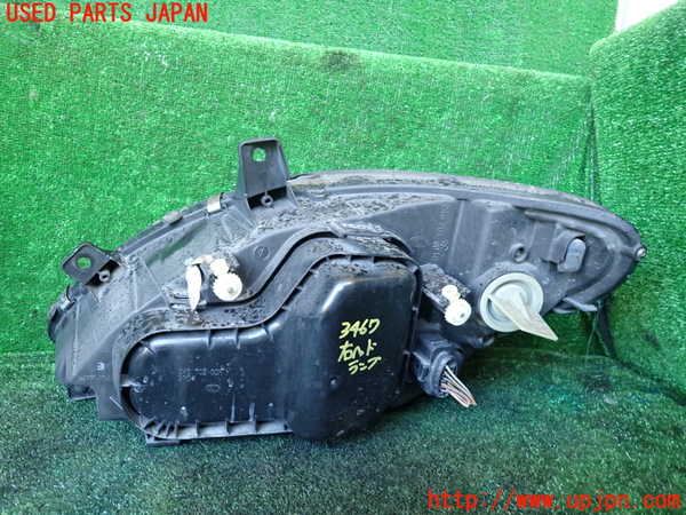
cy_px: 258
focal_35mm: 25
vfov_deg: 54.9
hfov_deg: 69.4
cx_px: 343
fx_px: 495
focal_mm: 4.5
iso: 250
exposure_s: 1/30
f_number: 2
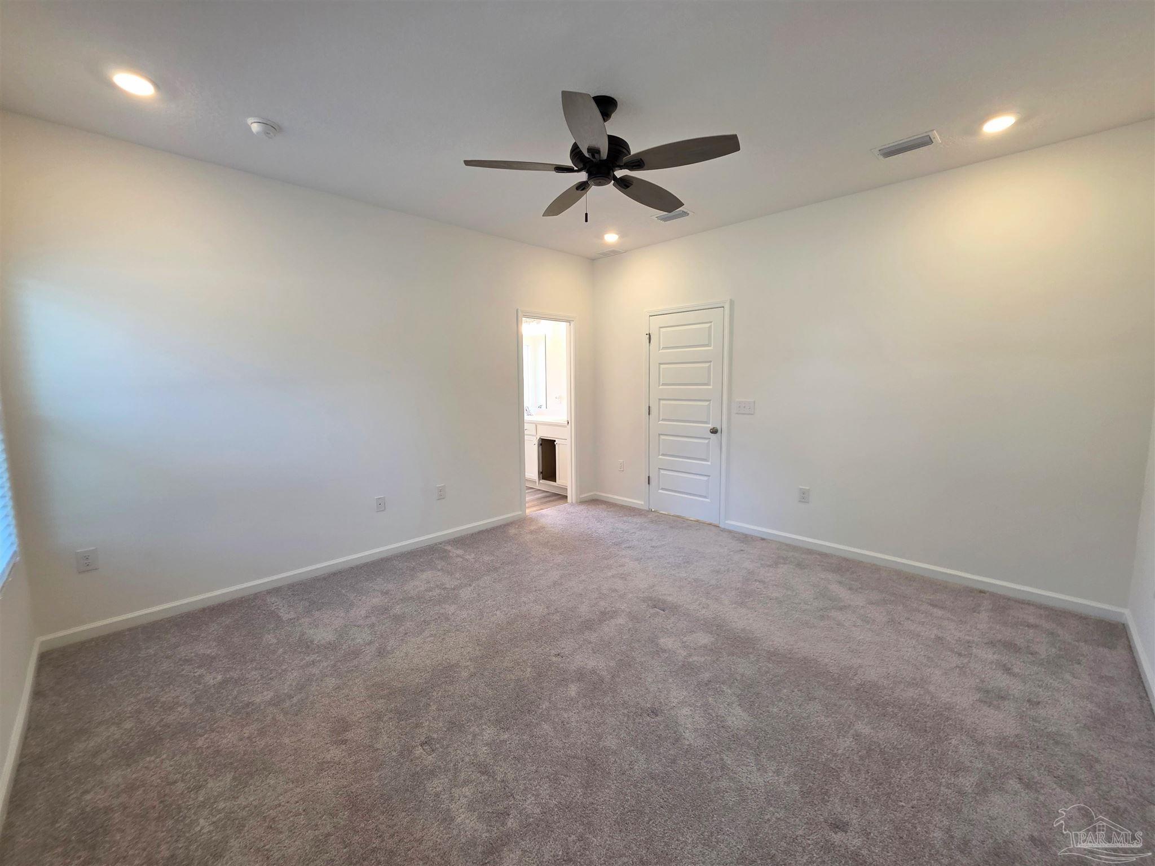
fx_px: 434
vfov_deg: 89.9
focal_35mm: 13
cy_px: 433
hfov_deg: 106.2
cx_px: 578
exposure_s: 1/120
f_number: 1.9
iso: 160
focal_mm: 2.2
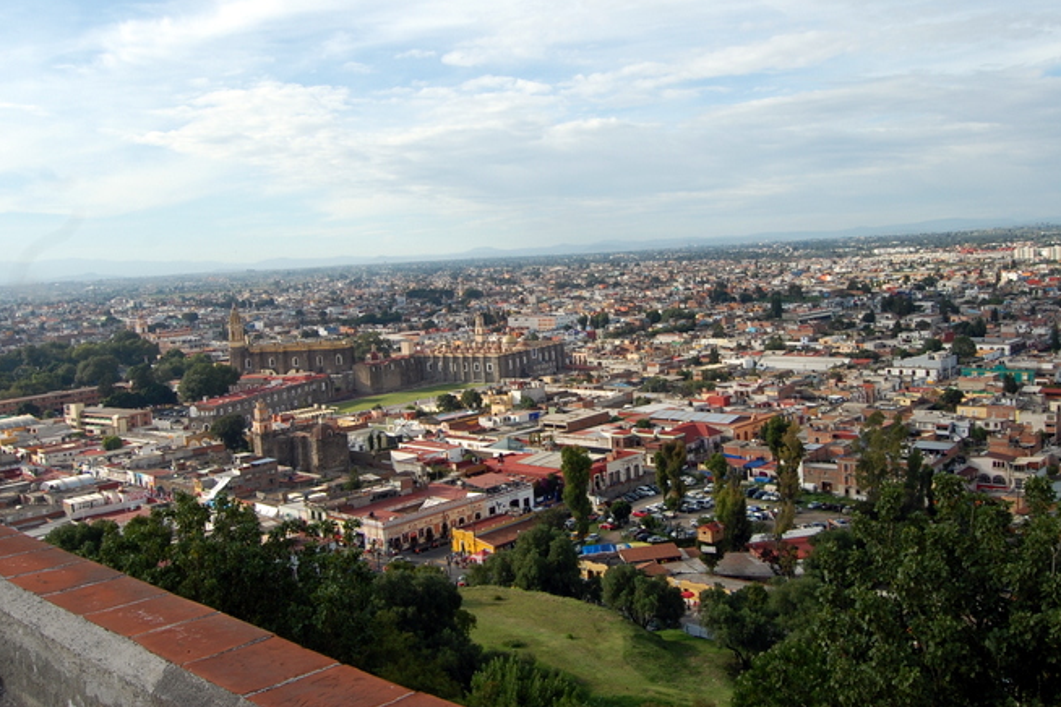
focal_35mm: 33
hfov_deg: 57.2
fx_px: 973
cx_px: 552
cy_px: 305
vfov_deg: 39.9
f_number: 9
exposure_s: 1/320
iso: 200
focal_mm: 18
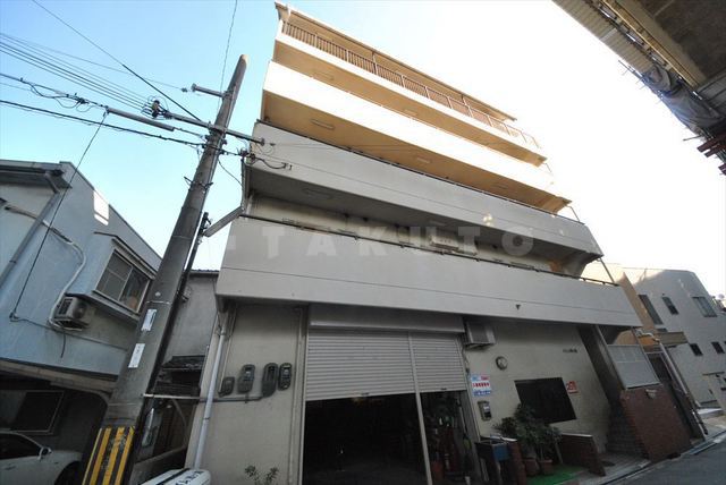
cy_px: 242
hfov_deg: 112.6
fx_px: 242
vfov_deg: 90.1
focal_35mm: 12
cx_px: 363
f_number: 9
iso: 800
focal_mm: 8
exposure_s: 1/320
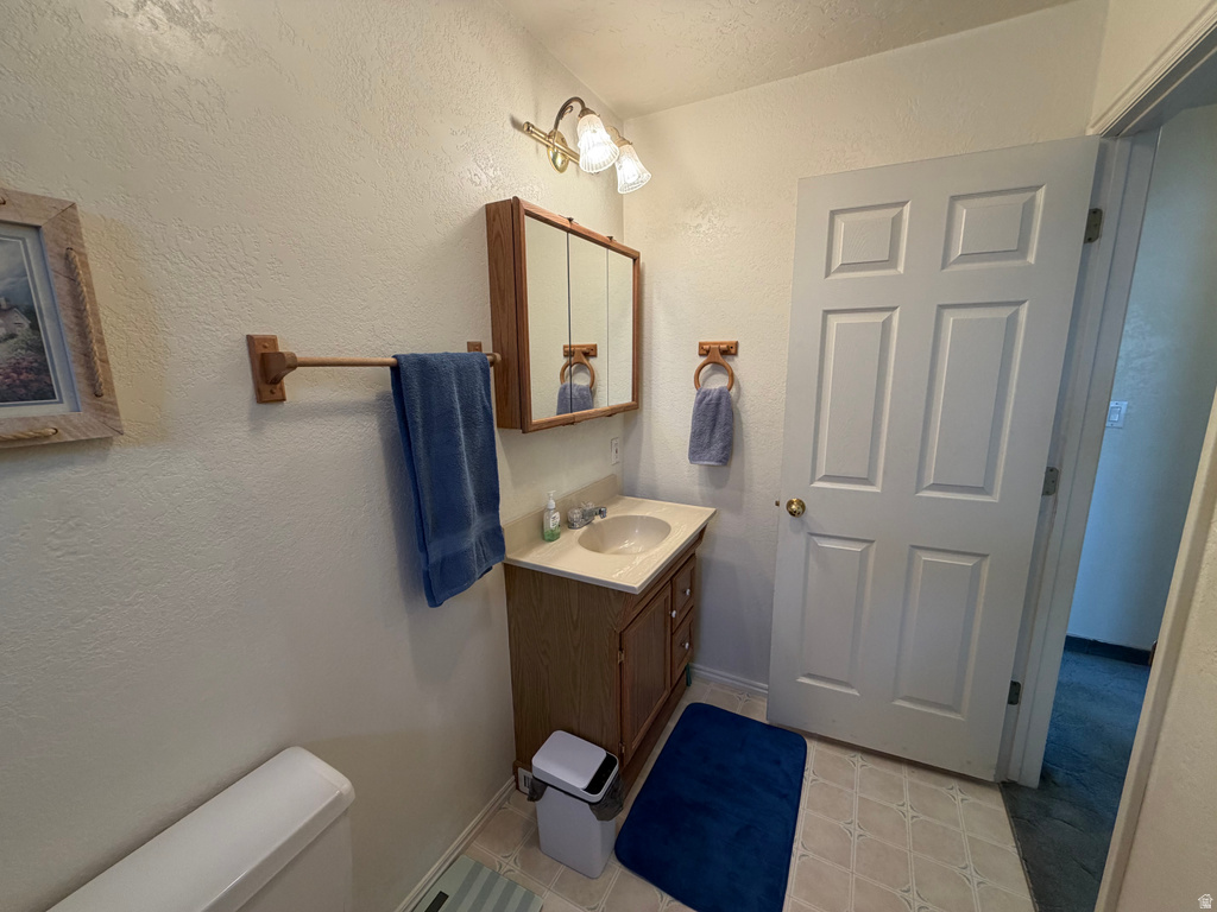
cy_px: 456
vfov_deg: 85.7
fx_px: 492
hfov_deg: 102.1
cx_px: 608
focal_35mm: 14
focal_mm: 2.22
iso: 200
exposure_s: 1/120
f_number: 2.2
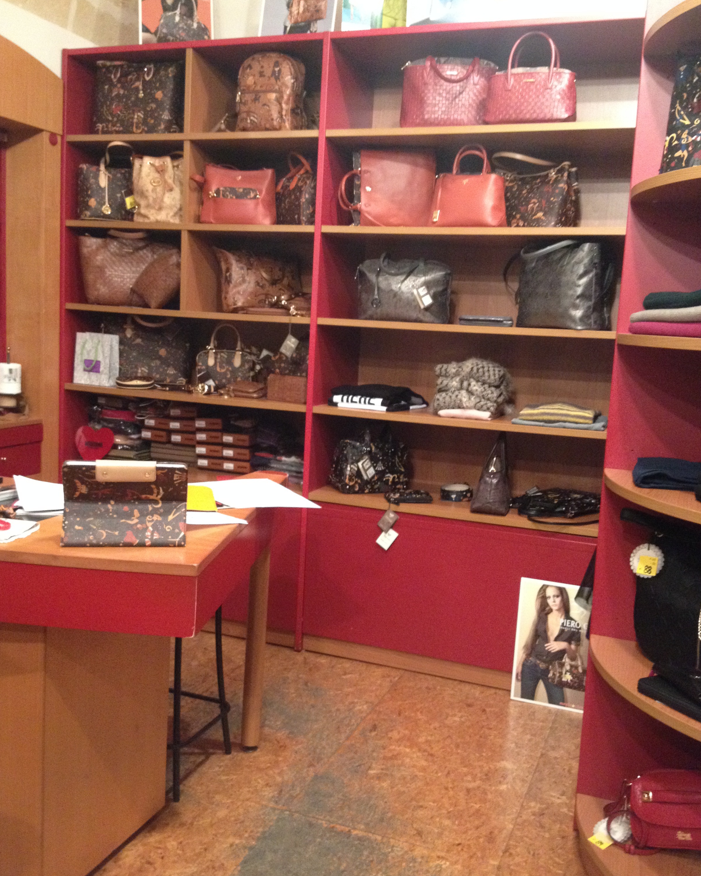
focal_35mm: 37
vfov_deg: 49.1
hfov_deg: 40.1
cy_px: 441
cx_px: 347
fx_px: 960
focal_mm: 4.28
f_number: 2.4
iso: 400
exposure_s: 1/20
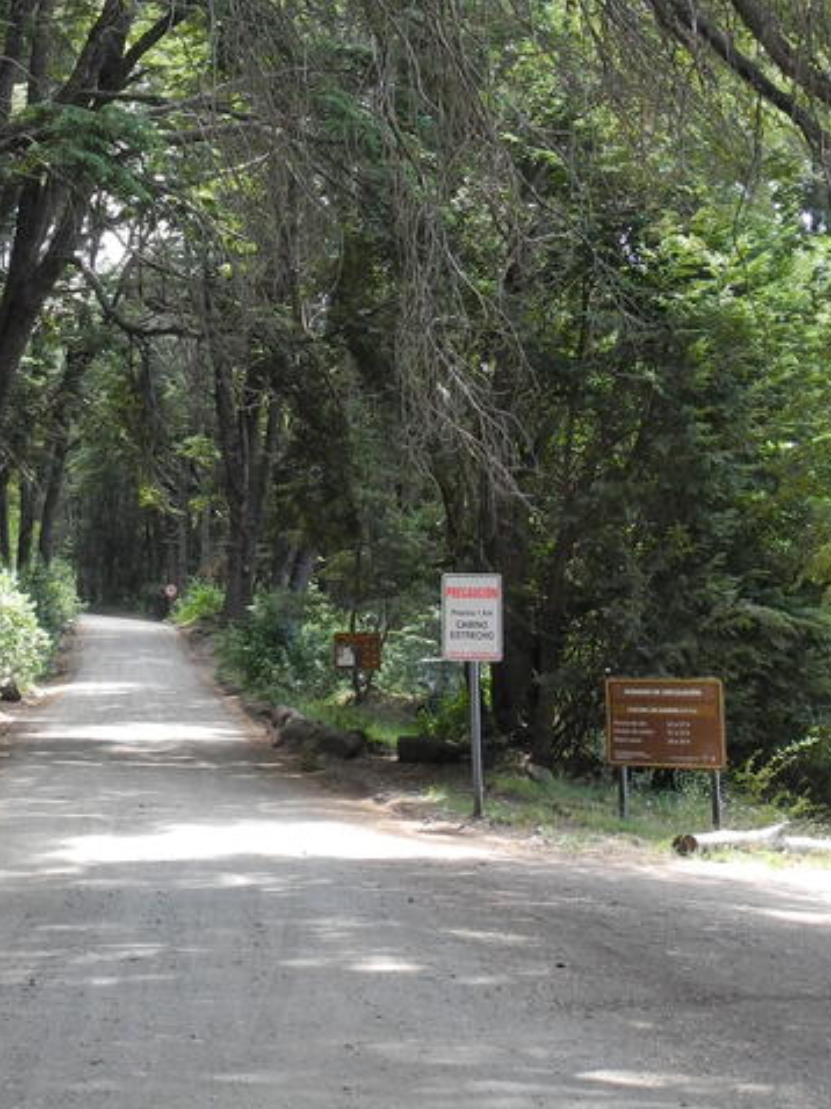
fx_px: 1922
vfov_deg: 31.1
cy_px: 167
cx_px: 176
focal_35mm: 60
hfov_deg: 24.0
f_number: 2.8
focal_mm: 6
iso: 100
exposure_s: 1/100
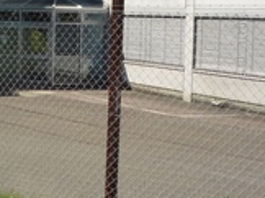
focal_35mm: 95
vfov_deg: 15.5
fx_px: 726
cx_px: 52
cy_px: 74
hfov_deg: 20.4
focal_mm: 5.2
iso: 100
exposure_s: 1/400
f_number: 5.6
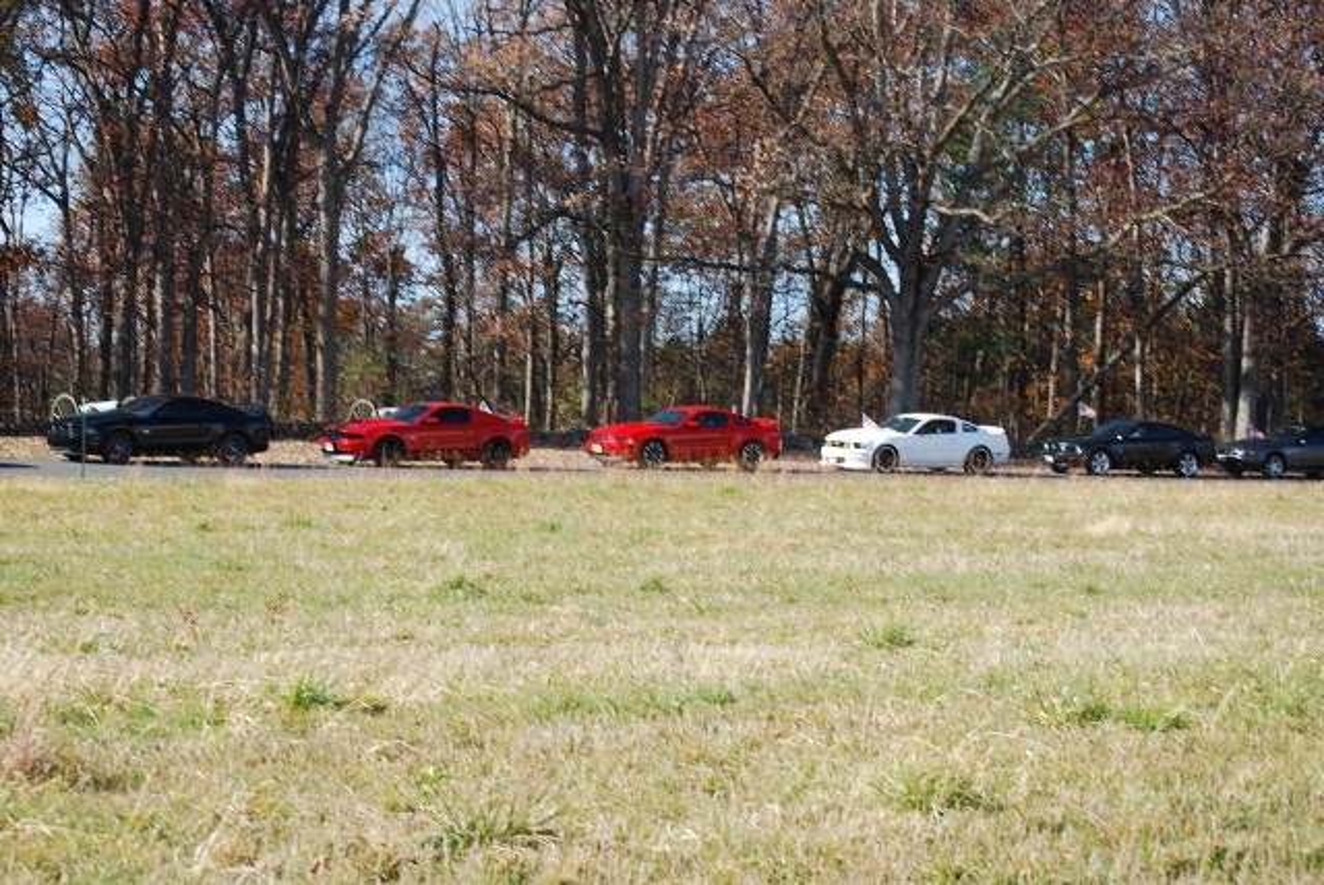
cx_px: 662
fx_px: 3037
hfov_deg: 24.6
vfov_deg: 16.6
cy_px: 442
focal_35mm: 82
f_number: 5.6
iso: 100
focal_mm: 55
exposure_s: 1/125
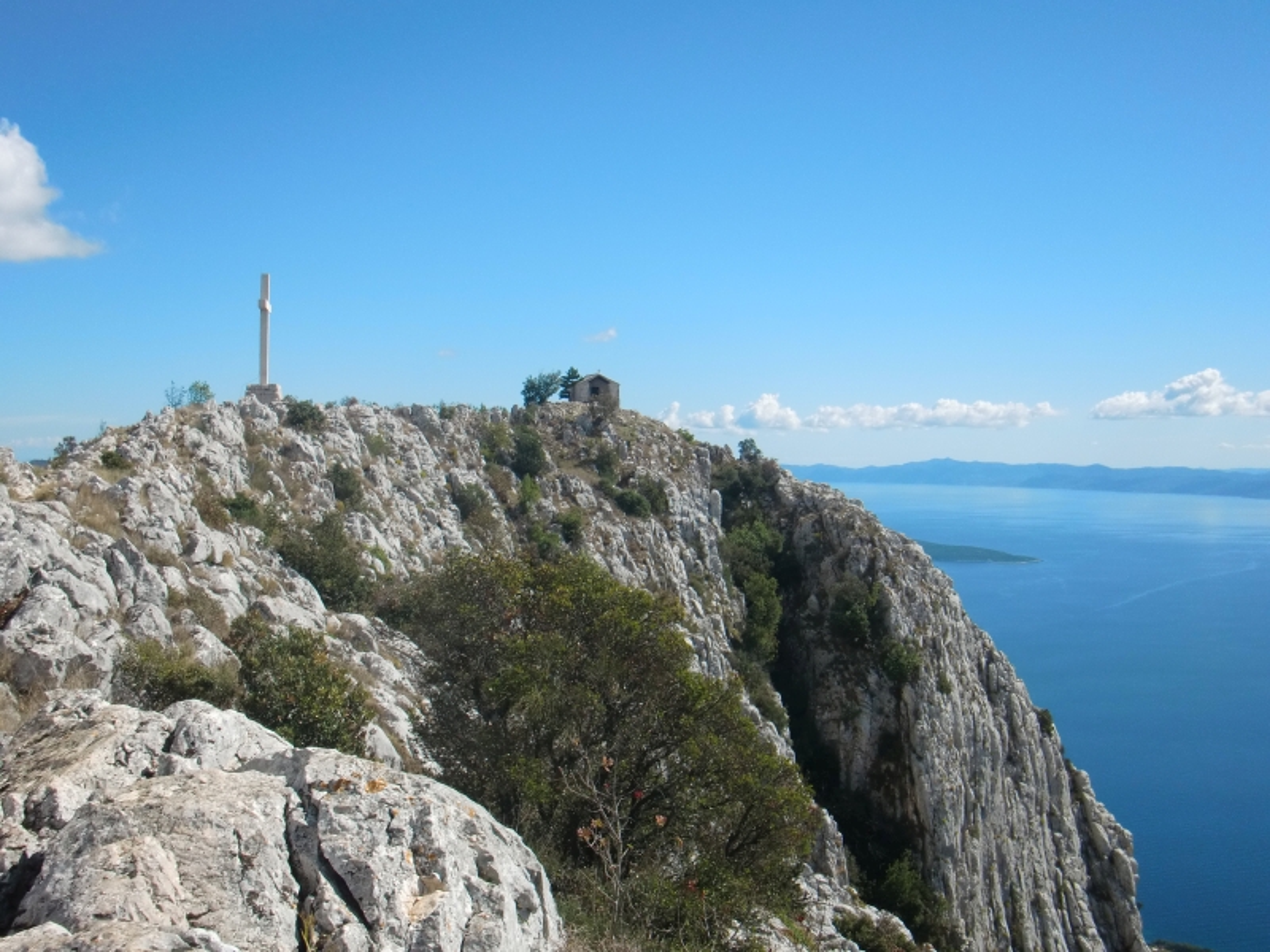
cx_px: 635
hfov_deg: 49.0
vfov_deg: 37.7
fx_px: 1394
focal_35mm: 38
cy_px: 476
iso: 100
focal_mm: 6.66
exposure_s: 1/250
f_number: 8.9
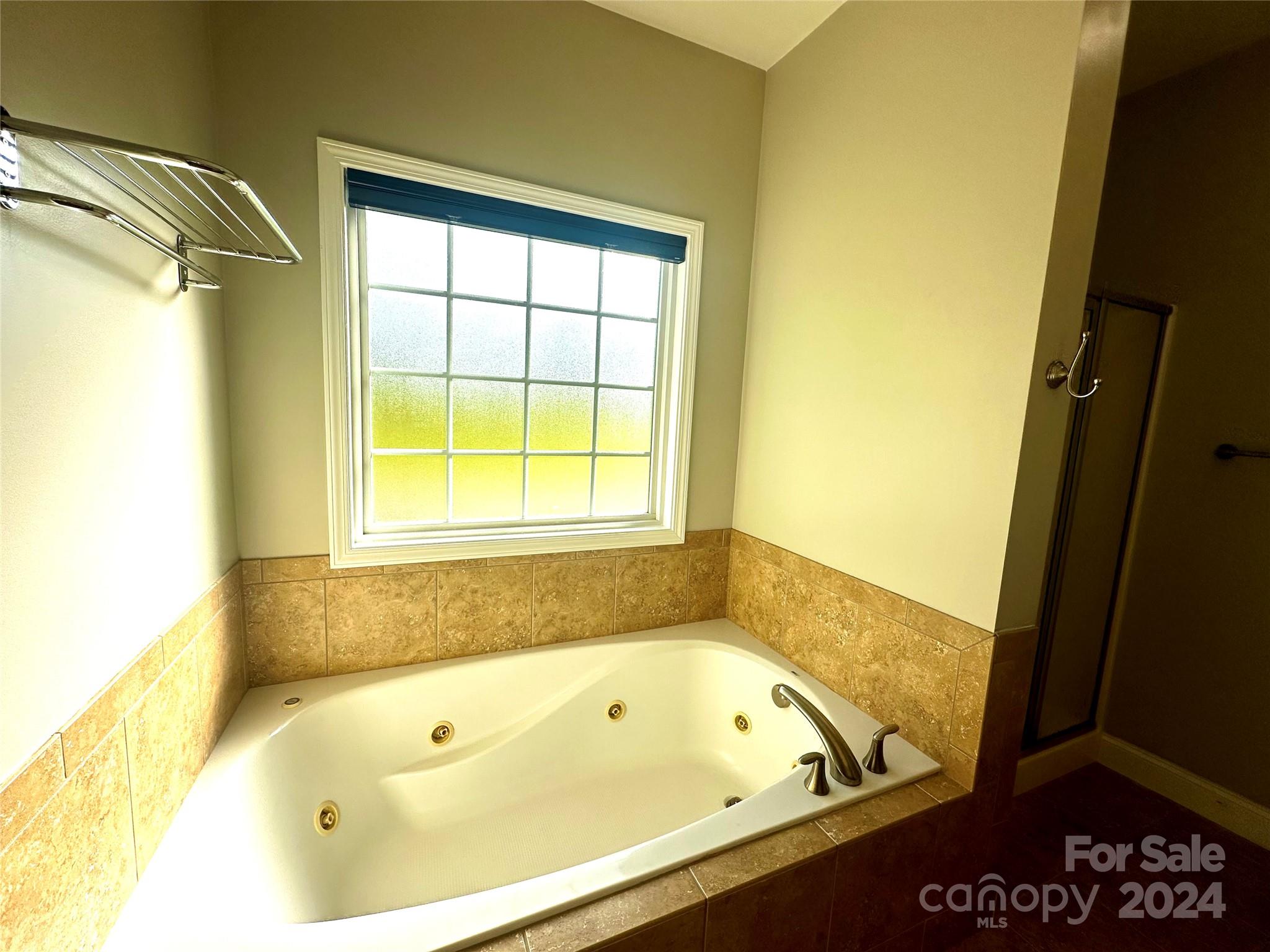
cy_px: 476
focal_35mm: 14
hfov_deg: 102.1
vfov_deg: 85.7
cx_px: 635
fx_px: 514
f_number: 2.2
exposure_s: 1/849
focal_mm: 2.22
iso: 40
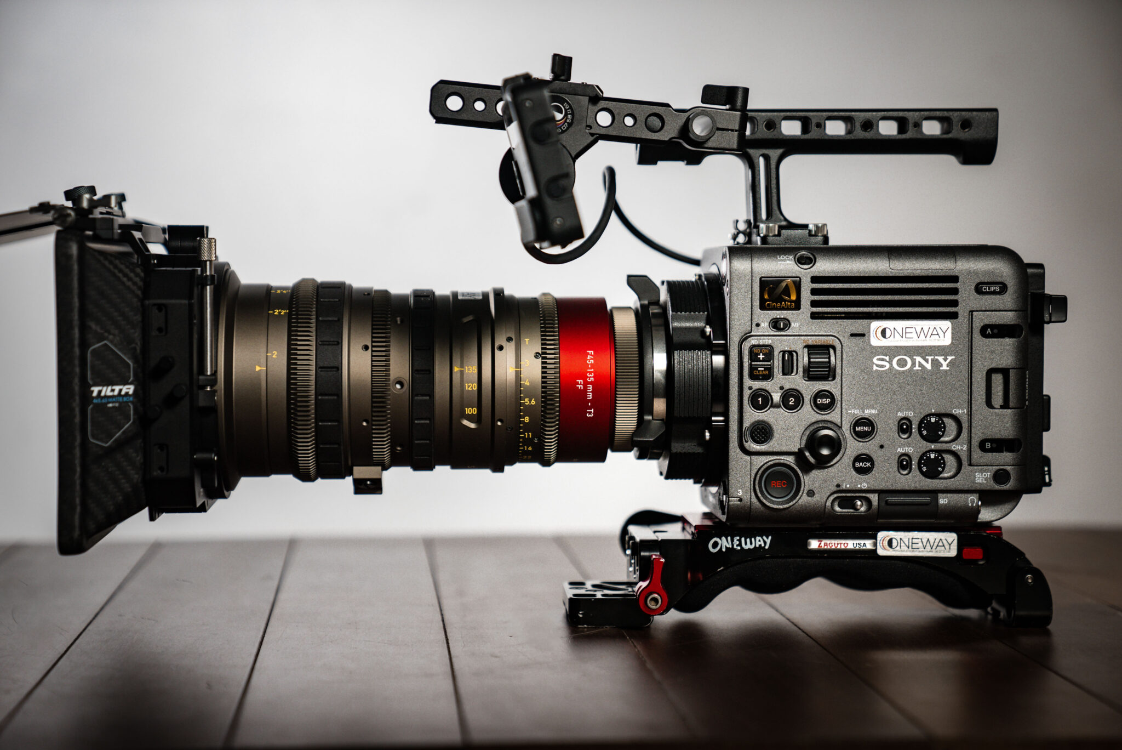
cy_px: 375
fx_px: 2183
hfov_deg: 28.8
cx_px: 561
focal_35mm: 70
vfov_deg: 19.5
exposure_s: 1/320
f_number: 2.8
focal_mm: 70
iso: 800
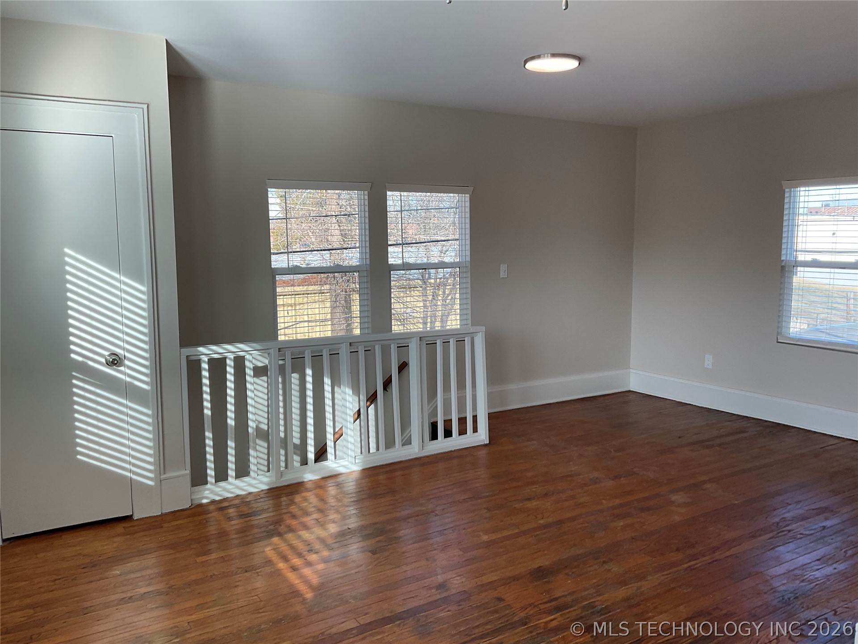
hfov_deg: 61.7
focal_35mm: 29
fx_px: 719
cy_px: 322
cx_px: 429
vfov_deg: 48.2
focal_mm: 3
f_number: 1.8
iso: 20
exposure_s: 1/122
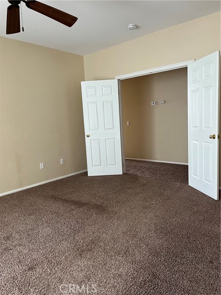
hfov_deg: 53.1
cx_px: 110
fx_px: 221
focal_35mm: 26
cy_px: 148
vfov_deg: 67.3
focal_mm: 5.1
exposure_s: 1/72
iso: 125
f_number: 1.6
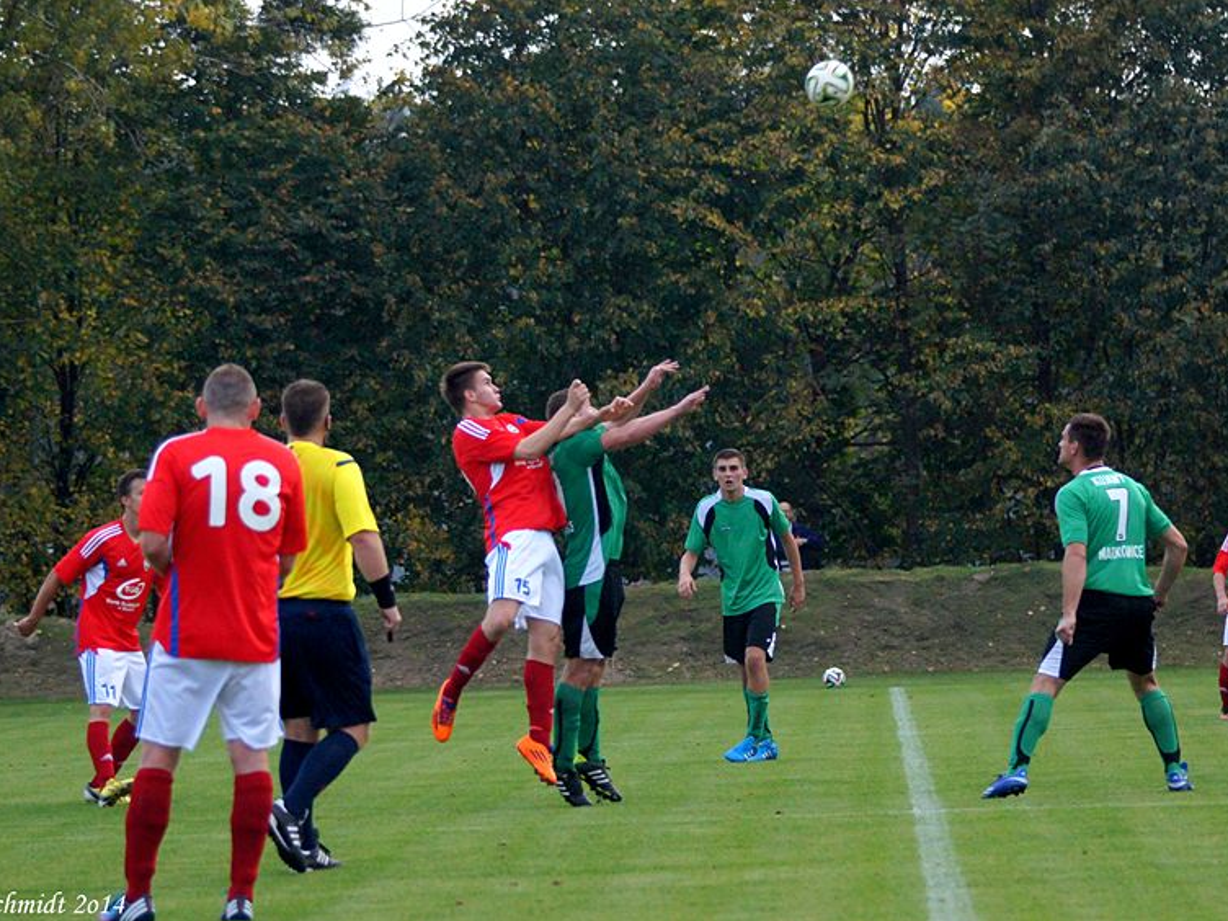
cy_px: 461
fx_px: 7521
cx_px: 627
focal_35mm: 212
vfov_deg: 7.0
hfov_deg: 9.3
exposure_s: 1/1000
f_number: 4.5
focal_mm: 130
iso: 1600
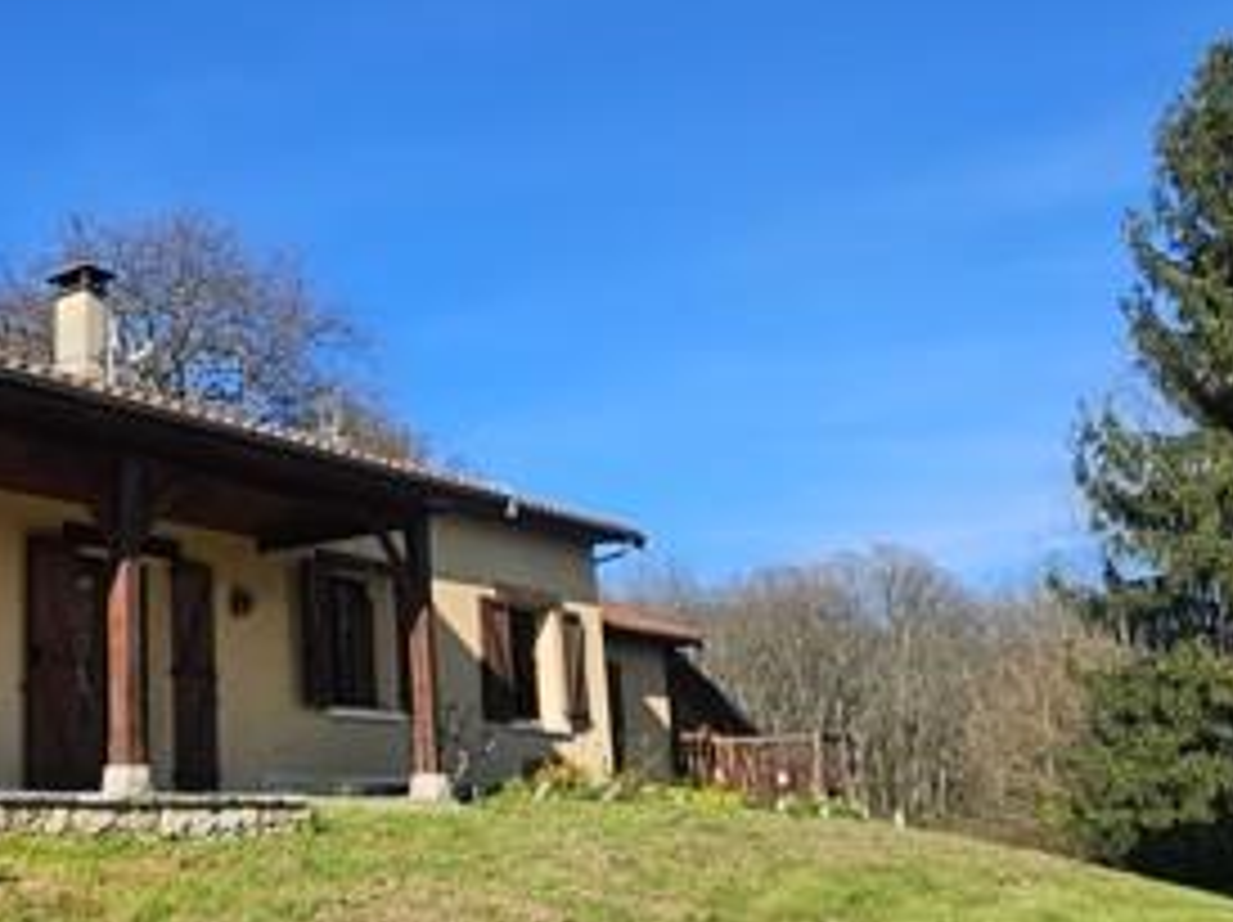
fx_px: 1352
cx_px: 99
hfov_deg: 44.2
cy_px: 441
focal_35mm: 38
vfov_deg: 37.7
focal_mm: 2.2
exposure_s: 1/1978
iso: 50
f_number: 2.2
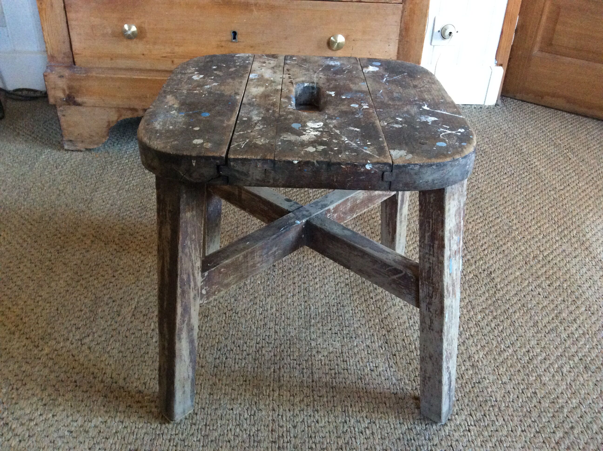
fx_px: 557
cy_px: 226
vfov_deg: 44.1
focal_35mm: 32
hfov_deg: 56.9
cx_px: 302
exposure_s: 1/20
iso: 320
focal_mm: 3.3
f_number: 2.4
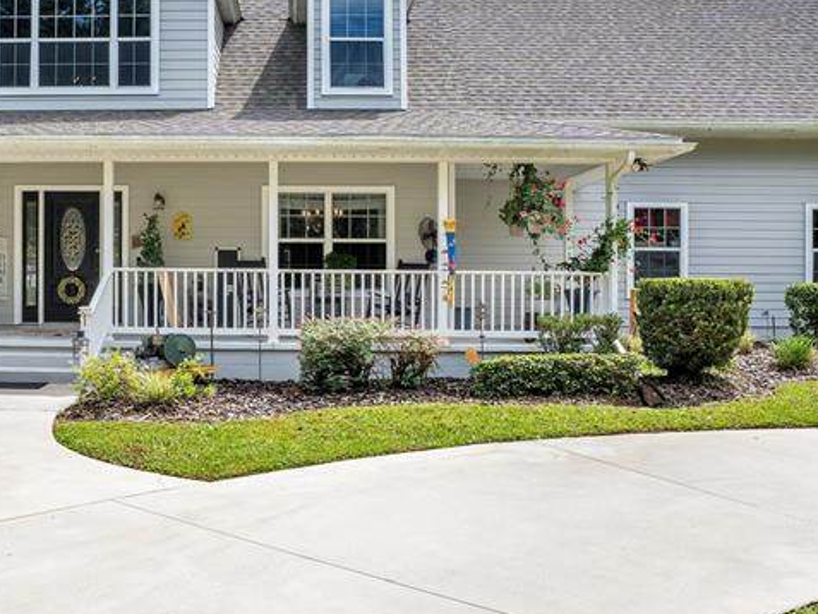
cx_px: 235
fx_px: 780
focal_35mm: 33
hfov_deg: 53.5
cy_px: 221
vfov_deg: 42.6
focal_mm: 16
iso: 100
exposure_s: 1/160
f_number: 10
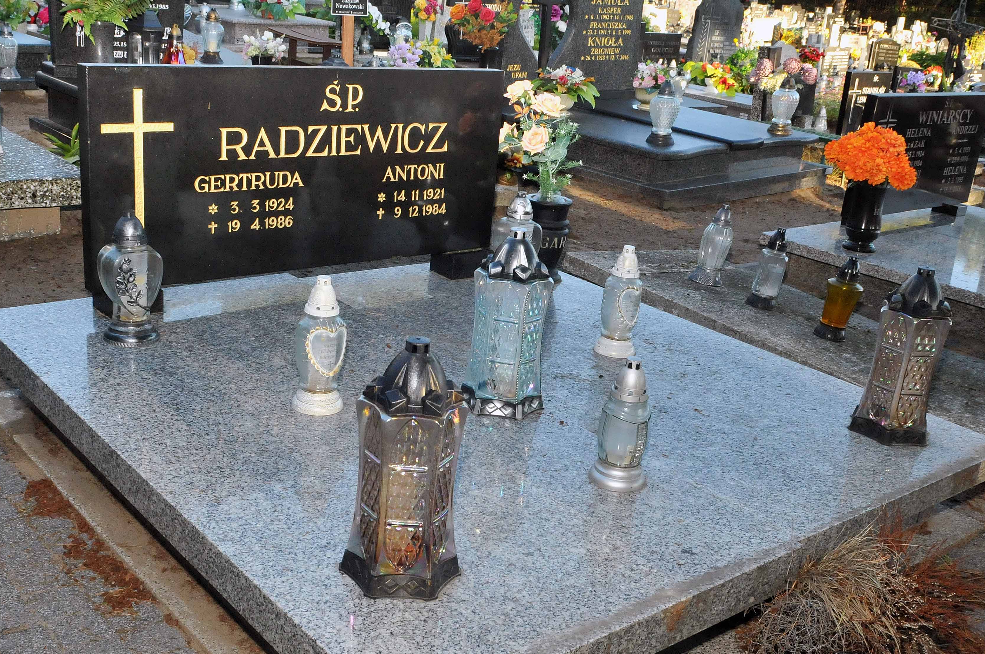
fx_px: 892
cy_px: 381
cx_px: 528
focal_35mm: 33
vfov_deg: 40.2
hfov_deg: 57.8
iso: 1000
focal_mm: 17
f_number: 9
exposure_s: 1/200
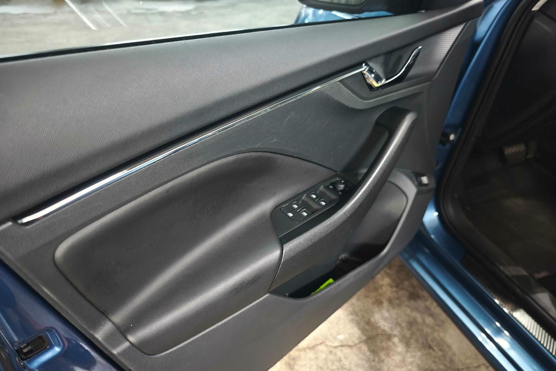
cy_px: 202
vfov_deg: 53.0
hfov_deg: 73.8
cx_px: 278
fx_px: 371
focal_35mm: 24
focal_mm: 8.72
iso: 4000
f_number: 1.63
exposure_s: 1/20
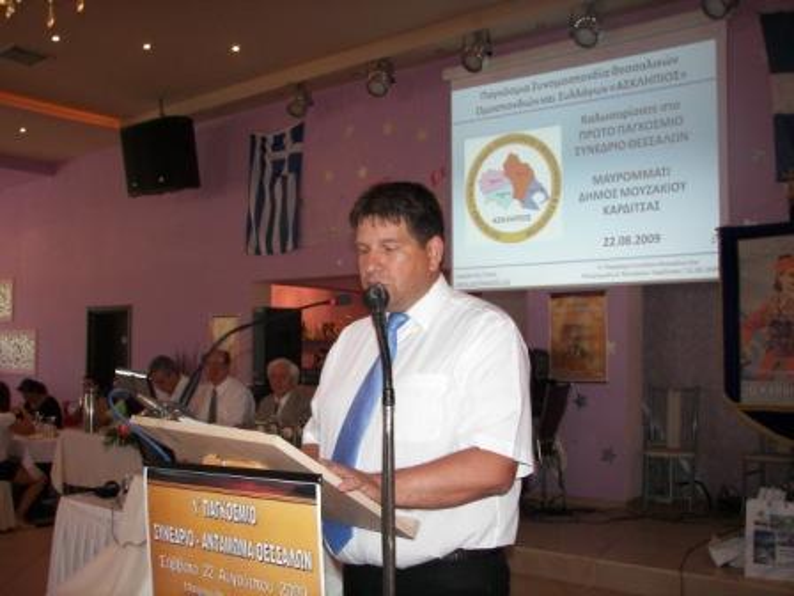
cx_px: 397
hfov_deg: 51.4
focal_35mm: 36
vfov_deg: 39.7
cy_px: 298
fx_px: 826
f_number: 2.8
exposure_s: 1/30
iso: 100
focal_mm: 6
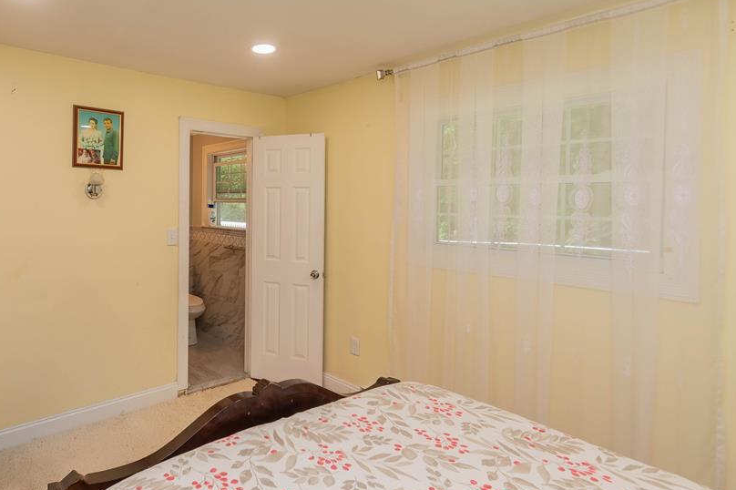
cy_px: 287
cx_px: 281
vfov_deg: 64.1
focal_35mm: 19
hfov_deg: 85.4
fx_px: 388
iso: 720
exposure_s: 1/60
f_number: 5.6
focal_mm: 10
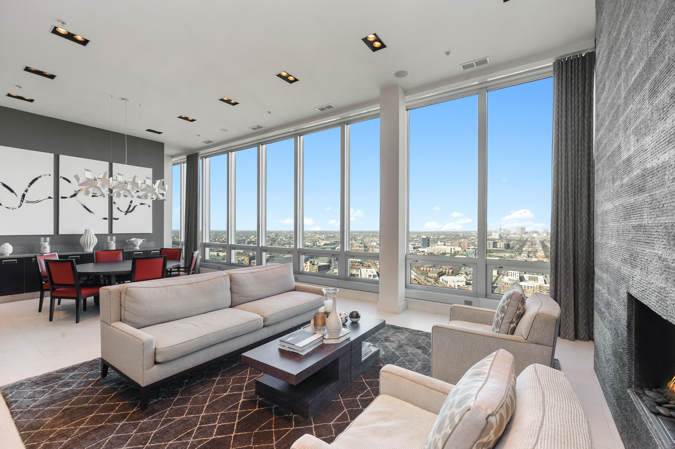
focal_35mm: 15
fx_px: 281
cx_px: 338
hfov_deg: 100.4
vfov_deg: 77.3
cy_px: 224
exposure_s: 1/15
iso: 200
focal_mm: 15
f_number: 8
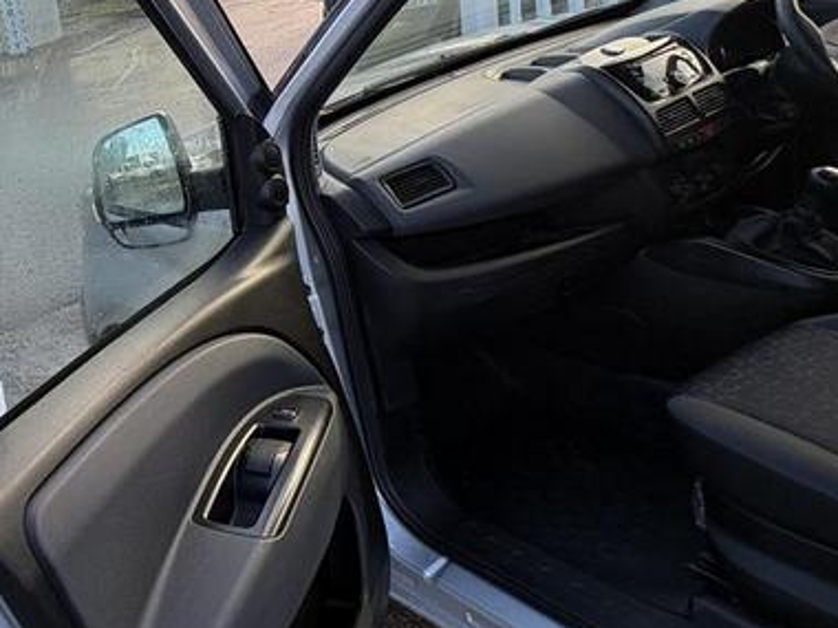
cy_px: 190
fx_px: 799
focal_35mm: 33
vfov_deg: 42.1
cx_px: 0
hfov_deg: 46.4
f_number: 2.2
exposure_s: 1/99
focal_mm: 2.22
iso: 40
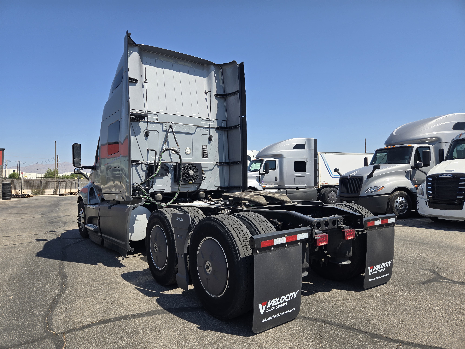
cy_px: 174
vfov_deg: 58.9
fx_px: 309
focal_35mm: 23
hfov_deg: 73.9
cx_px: 232
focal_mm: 5.4
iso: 25
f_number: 1.8
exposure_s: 1/1614
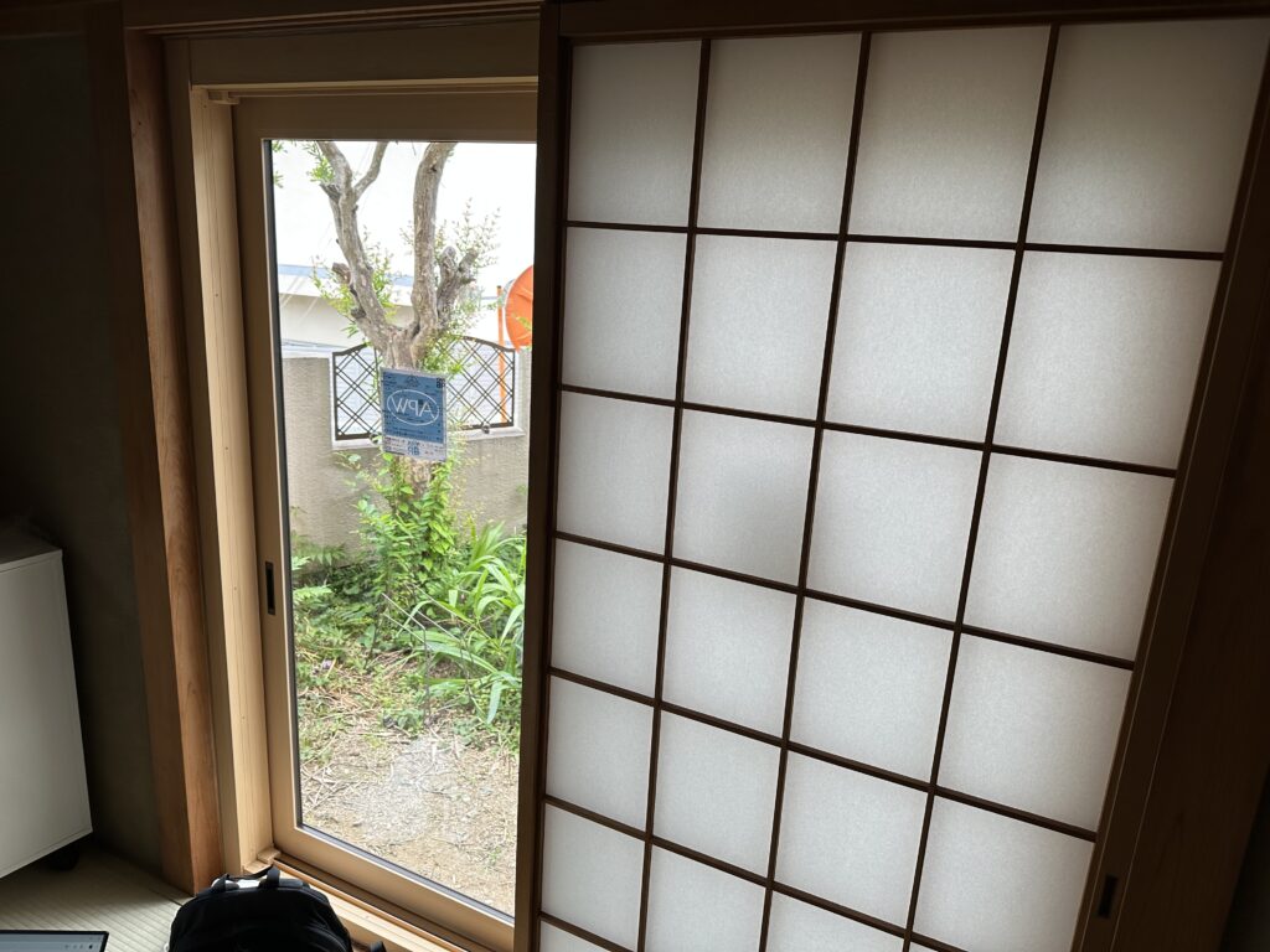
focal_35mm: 24
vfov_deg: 56.8
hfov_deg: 71.6
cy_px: 476
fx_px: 881
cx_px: 635
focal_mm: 6.86
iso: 100
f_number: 1.78
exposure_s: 1/121
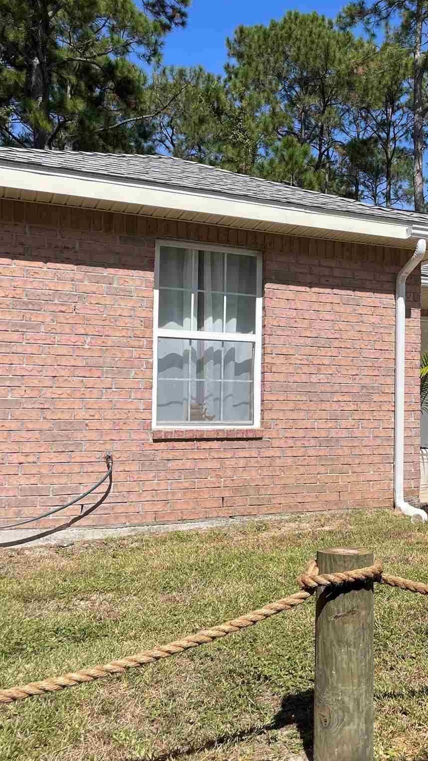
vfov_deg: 52.8
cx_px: 399
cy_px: 379
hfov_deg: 29.7
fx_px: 766
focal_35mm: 38
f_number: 1.6
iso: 32
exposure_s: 1/4464
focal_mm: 4.2
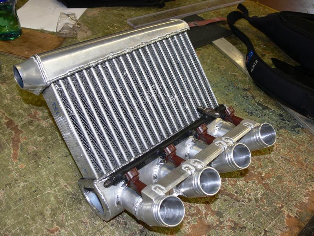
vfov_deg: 40.7
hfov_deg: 52.6
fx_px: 317
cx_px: 157
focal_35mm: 35
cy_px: 118
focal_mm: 7.4
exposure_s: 1/30
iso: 100
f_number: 2.8
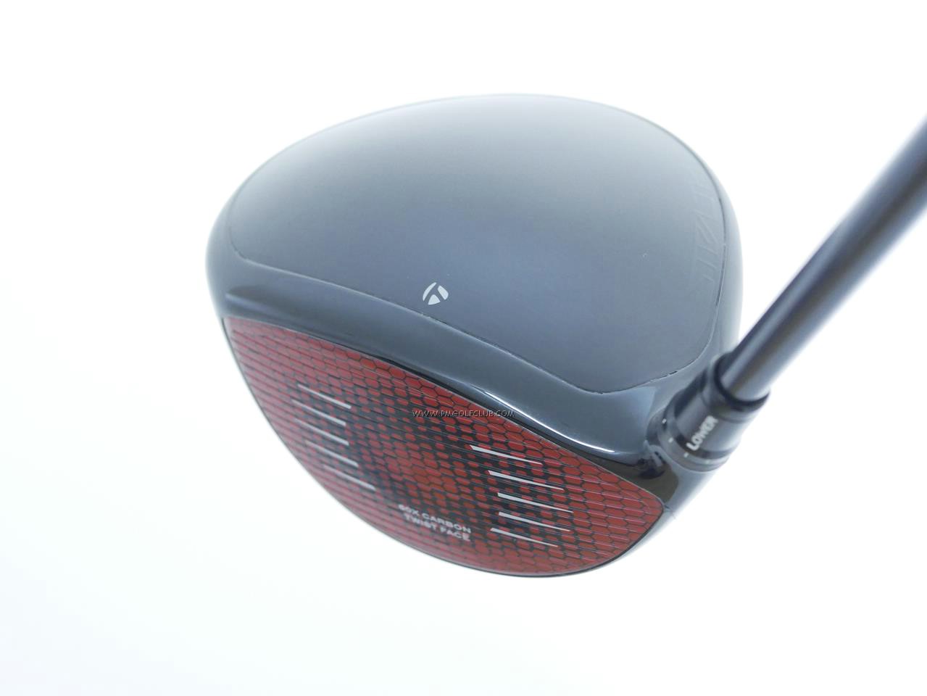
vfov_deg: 29.1
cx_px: 464
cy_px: 348
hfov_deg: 38.2
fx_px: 1339
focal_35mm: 50
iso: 1600
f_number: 4.5
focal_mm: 25
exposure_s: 1/40
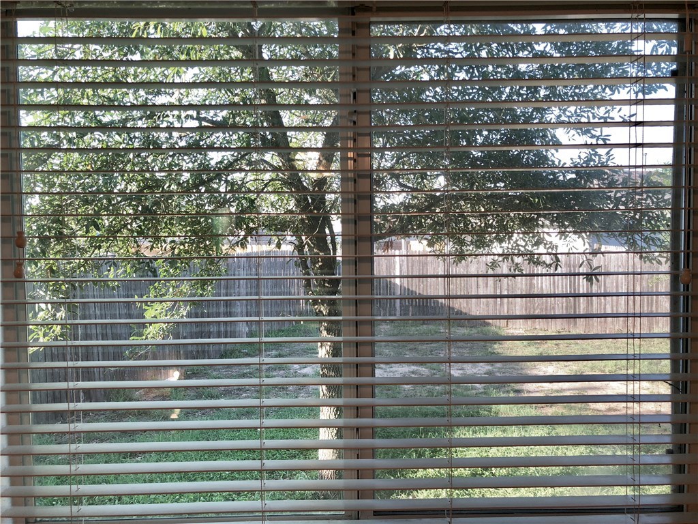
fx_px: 565
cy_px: 262
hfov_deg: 63.4
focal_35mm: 28
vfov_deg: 49.7
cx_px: 349
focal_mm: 4
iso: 25
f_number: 1.8
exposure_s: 1/120
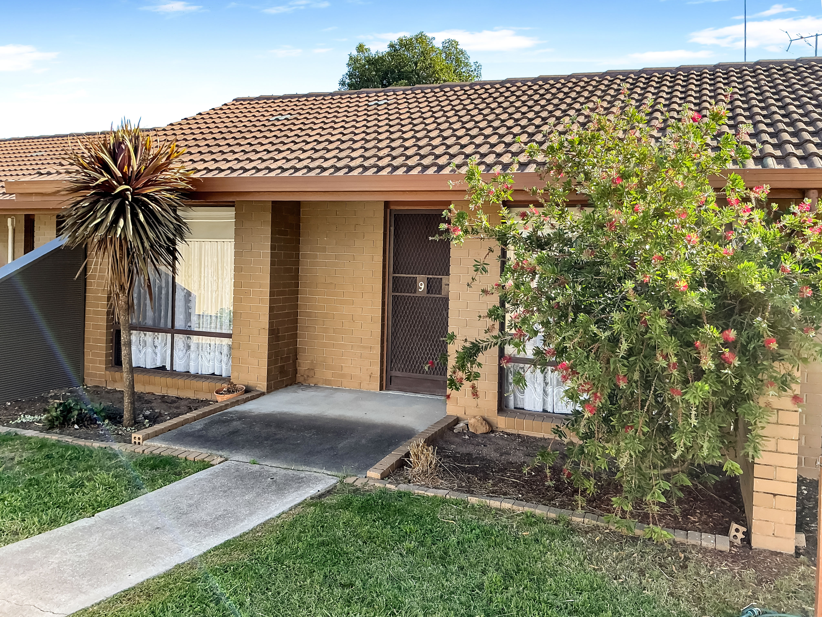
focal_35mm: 28
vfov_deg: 49.7
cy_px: 308
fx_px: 665
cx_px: 411
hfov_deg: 63.4
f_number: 1.8
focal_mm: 3
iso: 25
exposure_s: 1/350
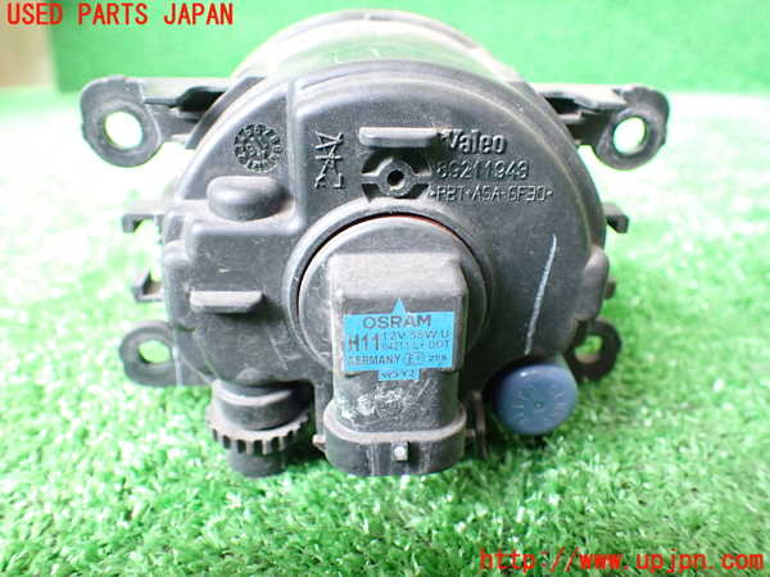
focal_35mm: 30
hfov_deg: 60.0
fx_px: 667
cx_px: 385
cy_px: 288
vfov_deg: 46.8
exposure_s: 1/60
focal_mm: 5.4
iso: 800
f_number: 2.3
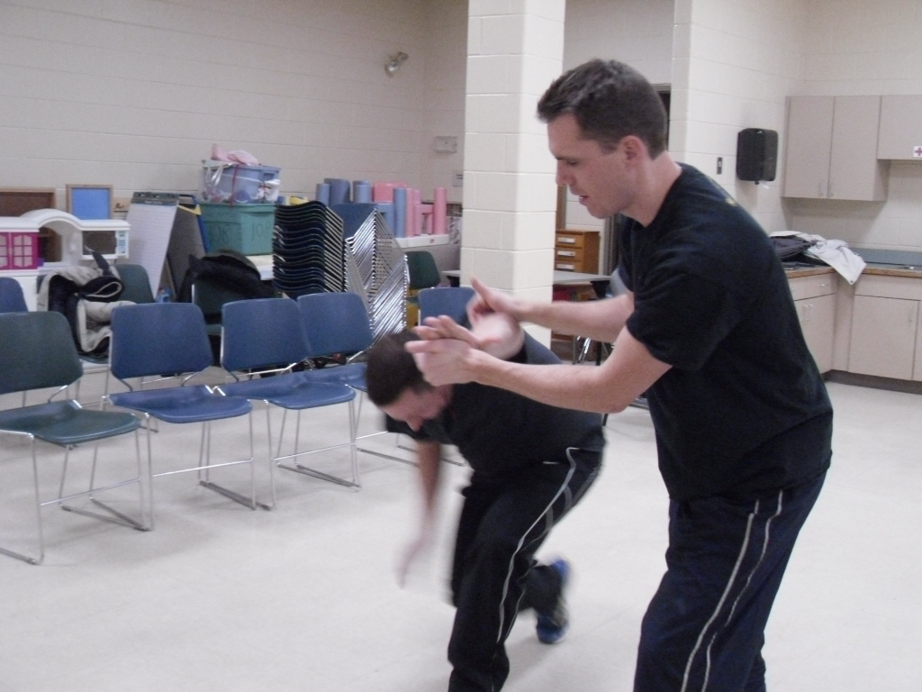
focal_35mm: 56
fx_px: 1492
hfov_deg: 34.3
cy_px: 346
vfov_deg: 26.1
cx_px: 461
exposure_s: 1/23
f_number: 3.8
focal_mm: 7.88
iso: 800
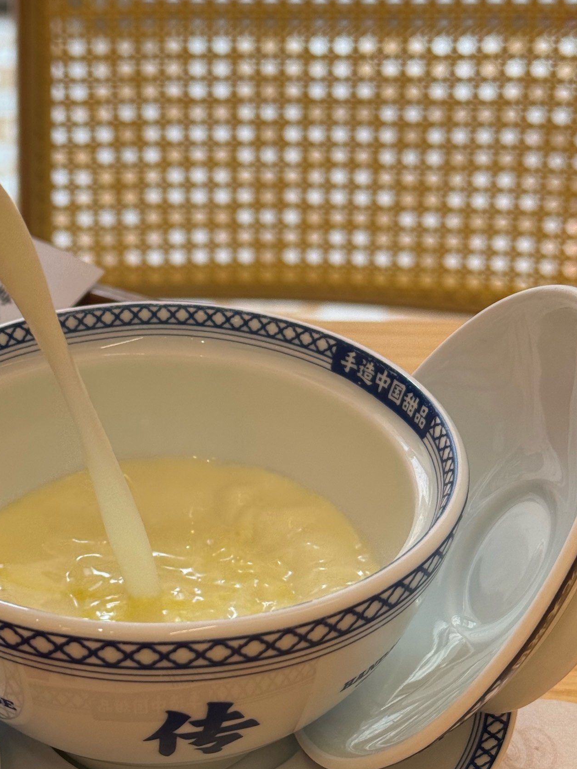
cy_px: 407
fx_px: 1734
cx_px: 129
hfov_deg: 18.7
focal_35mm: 78
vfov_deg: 25.0
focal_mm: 6.76
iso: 50
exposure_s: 1/121
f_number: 1.78
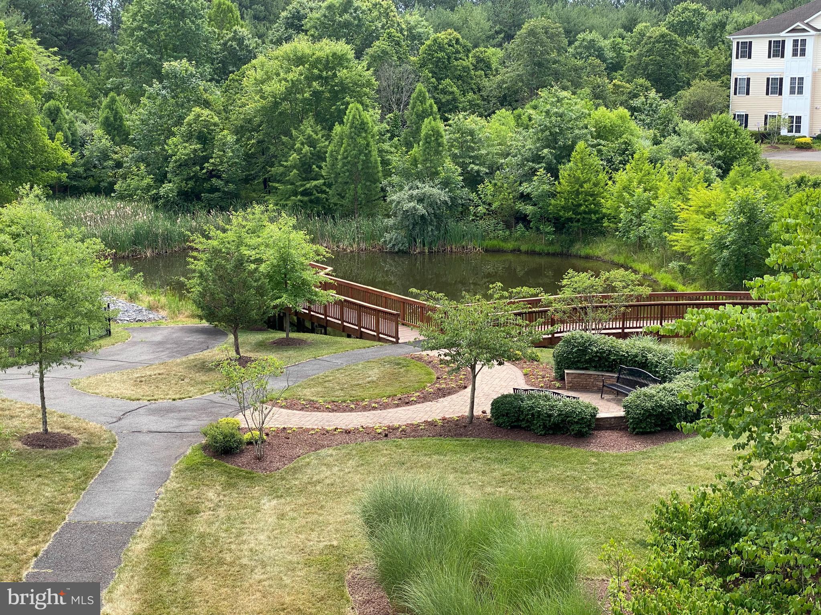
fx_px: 1233
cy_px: 308
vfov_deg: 28.0
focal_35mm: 52
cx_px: 410
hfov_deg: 36.8
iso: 20
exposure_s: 1/695
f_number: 2
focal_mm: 6
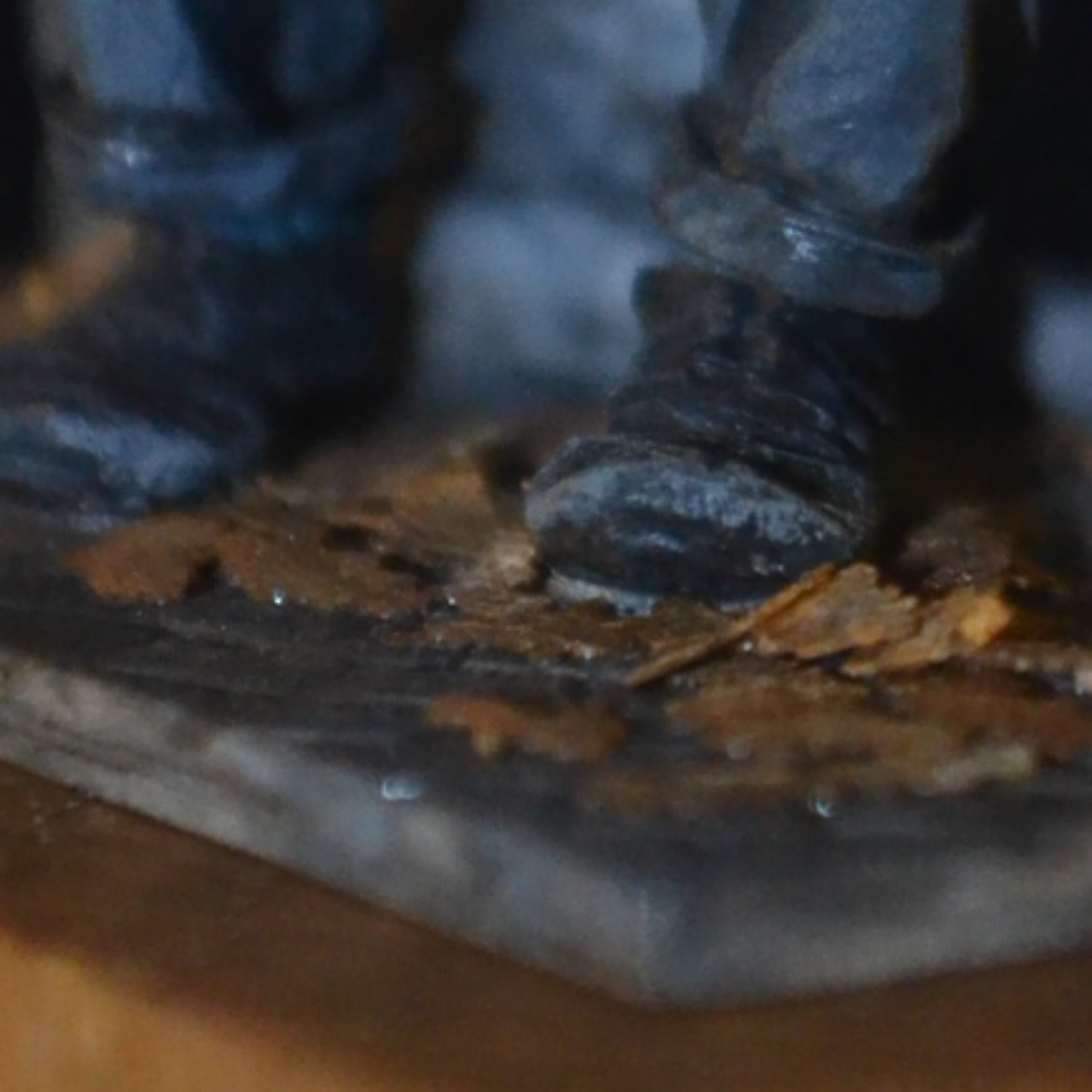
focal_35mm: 373
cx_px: 1190
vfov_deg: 4.7
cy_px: -393
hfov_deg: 4.7
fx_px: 13322
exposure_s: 1/60
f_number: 5.6
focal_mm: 55
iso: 1600
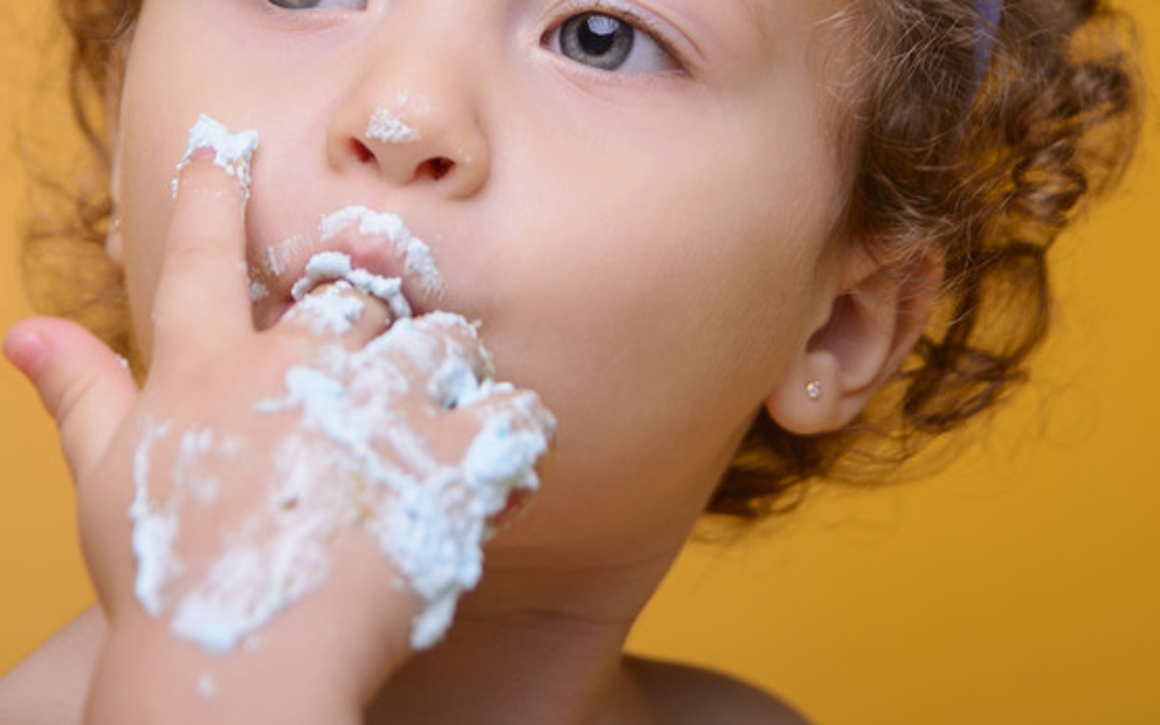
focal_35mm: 145
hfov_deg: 14.4
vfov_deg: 9.0
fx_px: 4584
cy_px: -51
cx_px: 479
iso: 100
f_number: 4.5
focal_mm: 66
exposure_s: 1/160
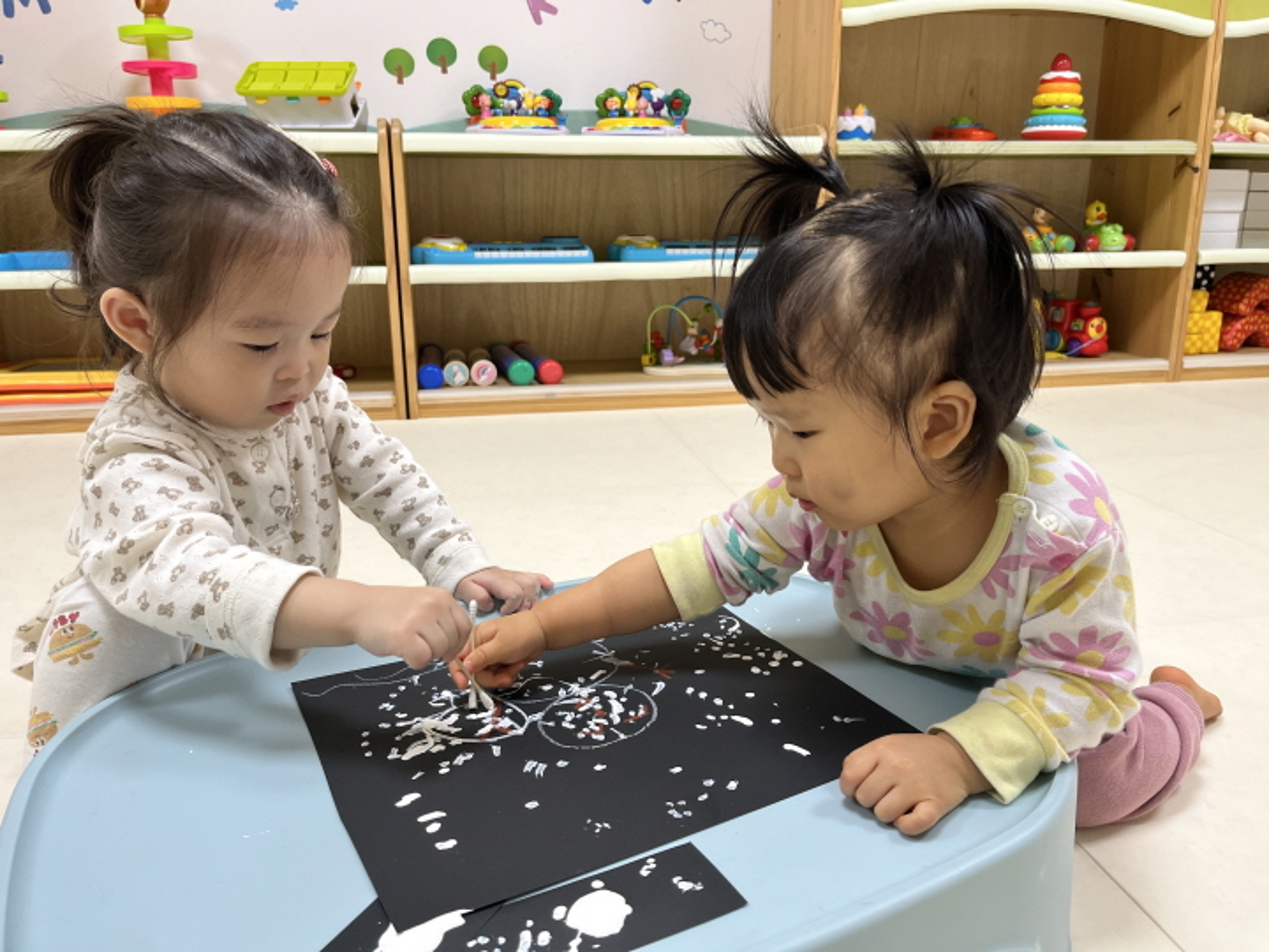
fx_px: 953
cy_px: 476
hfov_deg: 67.3
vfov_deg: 53.1
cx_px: 634
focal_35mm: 26
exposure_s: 1/120
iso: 125
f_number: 1.6
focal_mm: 5.1
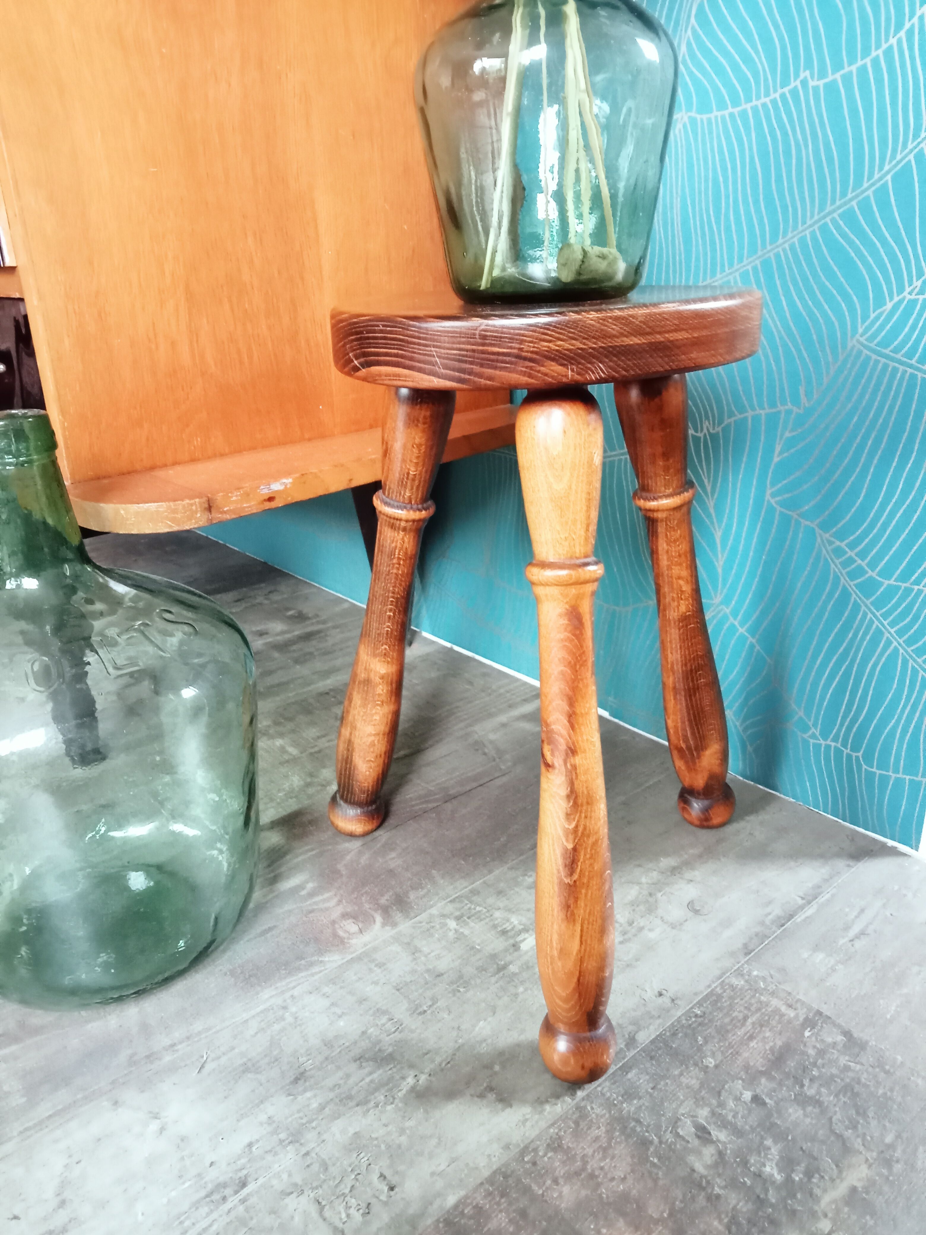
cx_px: 463
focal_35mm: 28
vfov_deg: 63.4
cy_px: 618
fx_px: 999
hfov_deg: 49.7
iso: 1405
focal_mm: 3.46
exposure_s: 1/33.3
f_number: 2.2
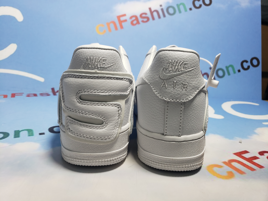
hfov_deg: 67.3
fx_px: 201
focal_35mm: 26
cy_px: 100
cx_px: 134
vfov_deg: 53.1
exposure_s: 1/377
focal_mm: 4.3
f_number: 1.5
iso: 50
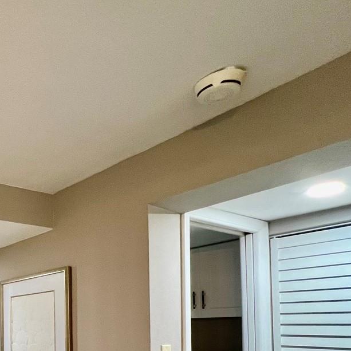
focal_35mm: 30
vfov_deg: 48.4
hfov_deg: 41.5
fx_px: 344
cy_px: 315
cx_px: -46
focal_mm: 1.57
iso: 250
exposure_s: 1/60
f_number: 1.8
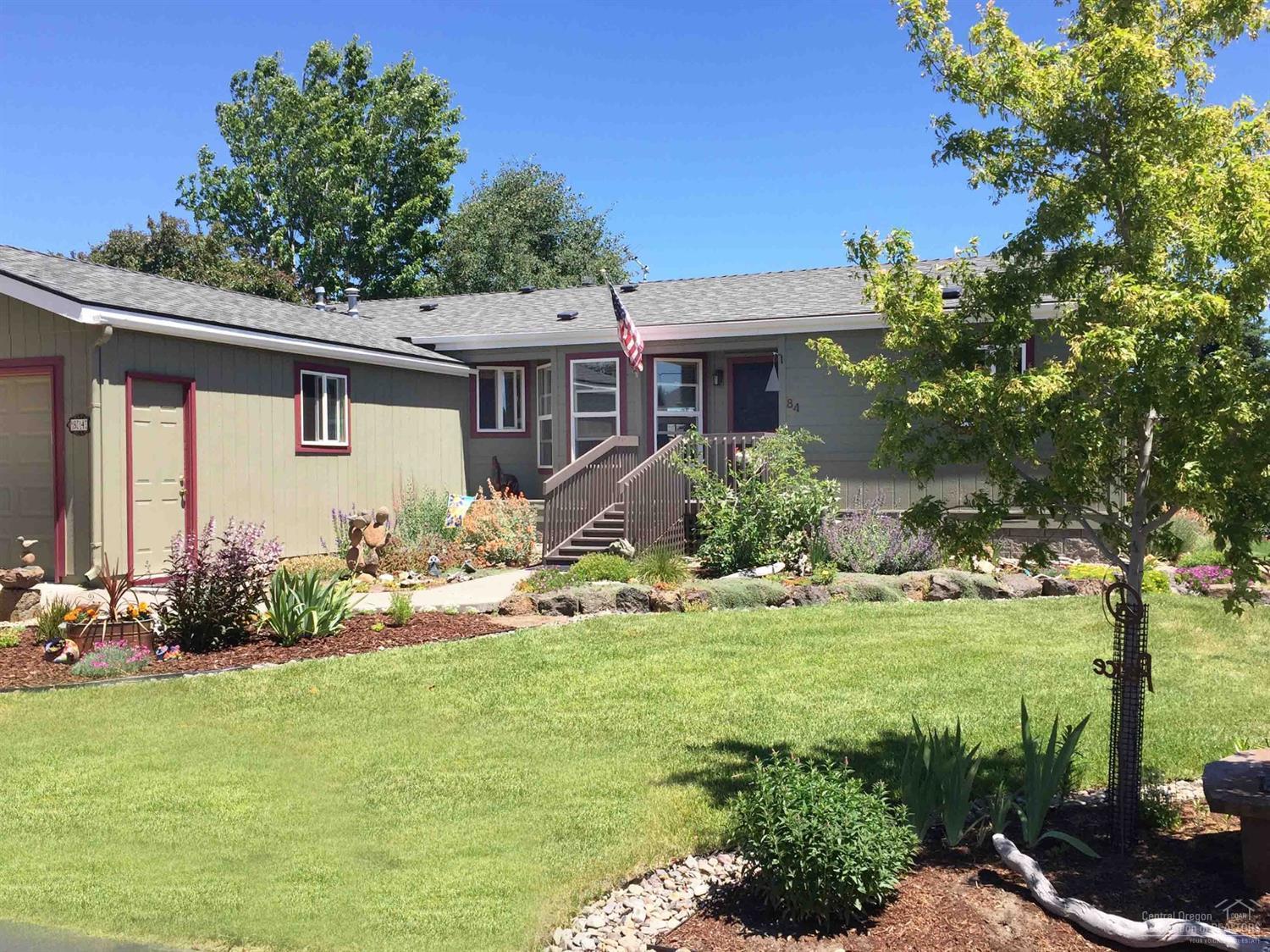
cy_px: 476
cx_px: 635
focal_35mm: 29
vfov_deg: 48.2
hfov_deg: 61.7
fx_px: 1064
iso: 32
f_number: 2.2
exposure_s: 1/1130
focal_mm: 4.15
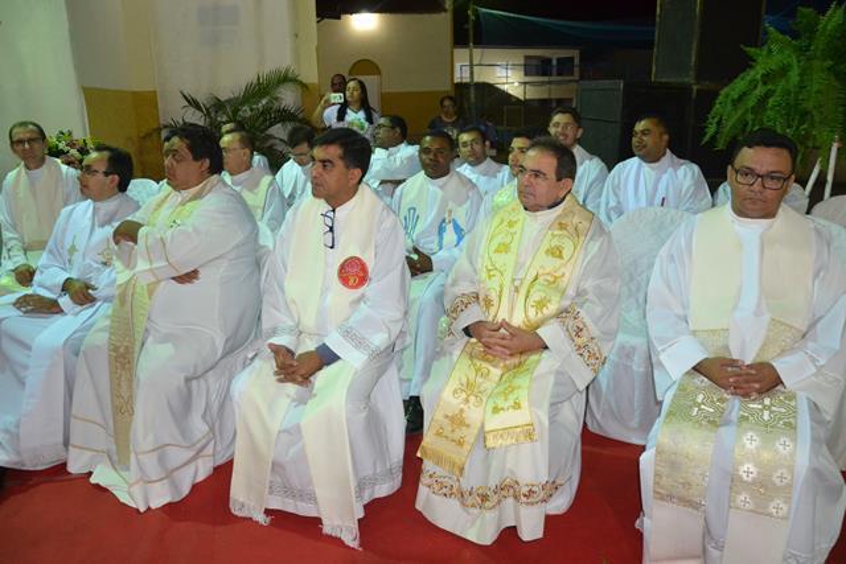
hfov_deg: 67.4
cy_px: 282
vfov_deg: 48.0
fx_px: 635
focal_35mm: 27
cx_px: 423
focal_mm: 18
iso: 2200
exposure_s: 1/60
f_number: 3.5
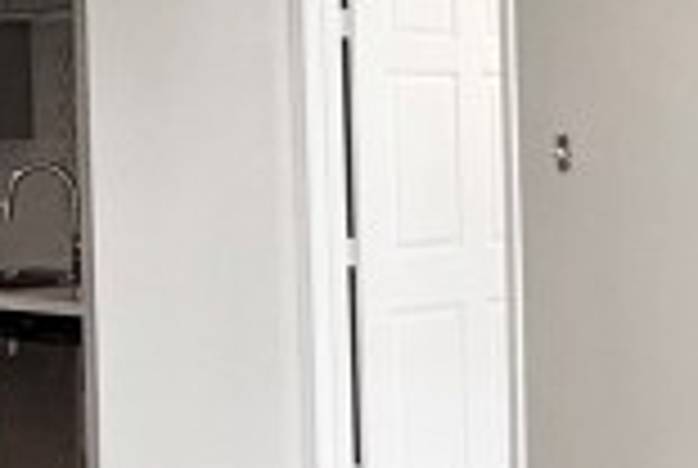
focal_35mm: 96
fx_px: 1865
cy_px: 176
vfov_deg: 14.3
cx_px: 1027
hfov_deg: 18.8
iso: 100
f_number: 2.2
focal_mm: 2.22
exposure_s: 1/120
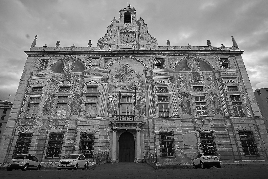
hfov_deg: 85.4
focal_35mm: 20
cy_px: 90
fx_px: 145
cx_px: 134
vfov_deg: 63.2
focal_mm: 13
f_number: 8
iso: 400
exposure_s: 1/400
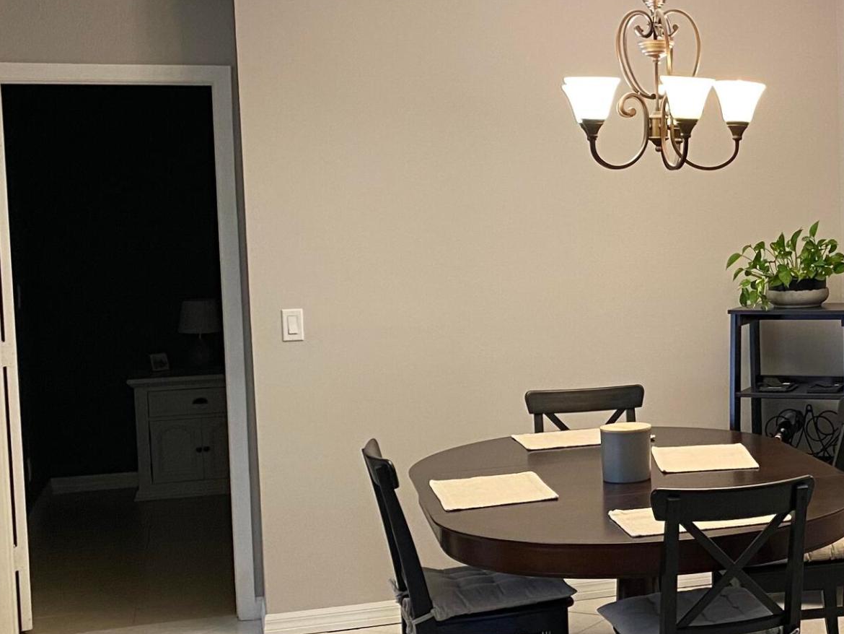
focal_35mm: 64
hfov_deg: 28.4
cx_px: 843
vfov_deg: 22.9
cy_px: 334
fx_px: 1561
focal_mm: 4.25
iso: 125
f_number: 1.8
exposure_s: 1/60
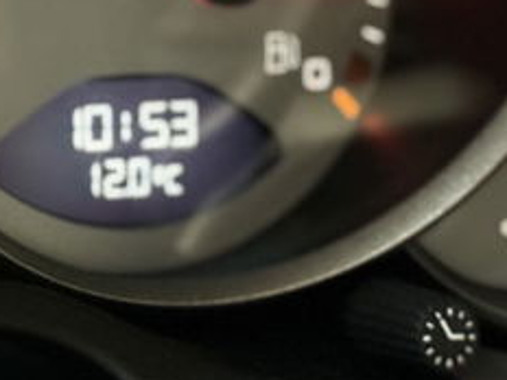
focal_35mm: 159
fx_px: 2329
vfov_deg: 9.1
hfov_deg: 12.3
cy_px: -166
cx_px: 57
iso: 1000
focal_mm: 6.86
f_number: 1.78
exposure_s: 1/20
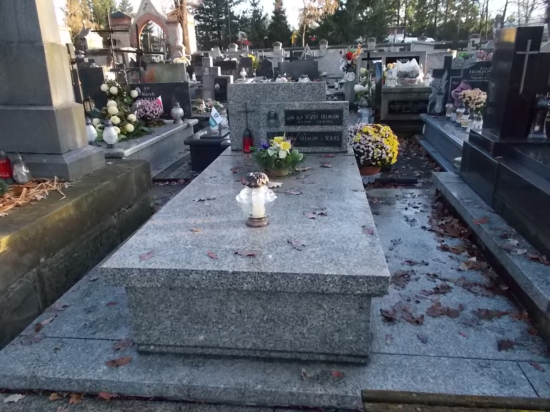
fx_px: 413
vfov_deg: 53.1
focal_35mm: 26
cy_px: 206
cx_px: 275
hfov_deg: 67.3
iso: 400
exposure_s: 1/320
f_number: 3.2
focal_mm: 4.6
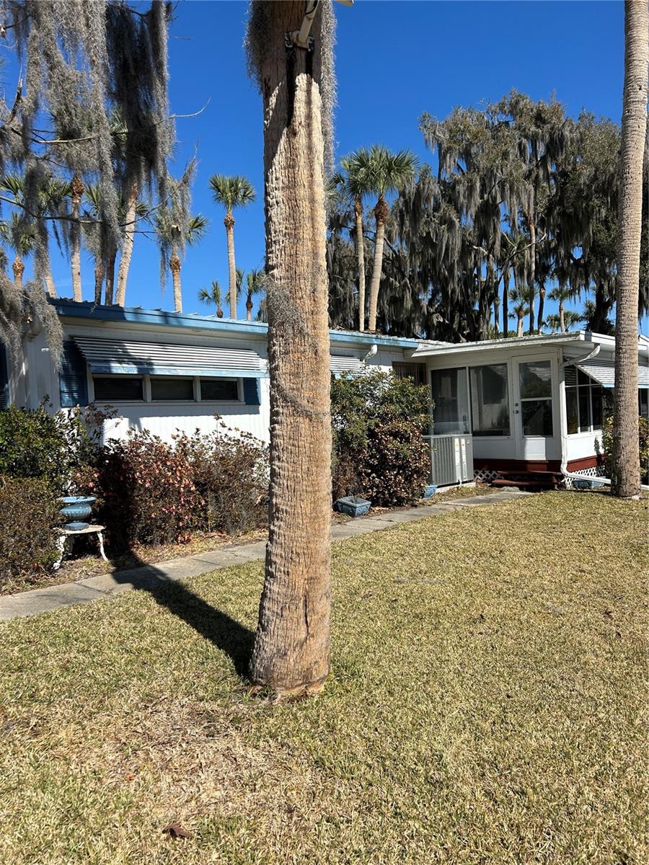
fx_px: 650
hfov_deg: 53.1
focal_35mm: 26
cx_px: 324
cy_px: 432
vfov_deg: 67.3
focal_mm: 5.7
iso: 50
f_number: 1.5
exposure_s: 1/5076
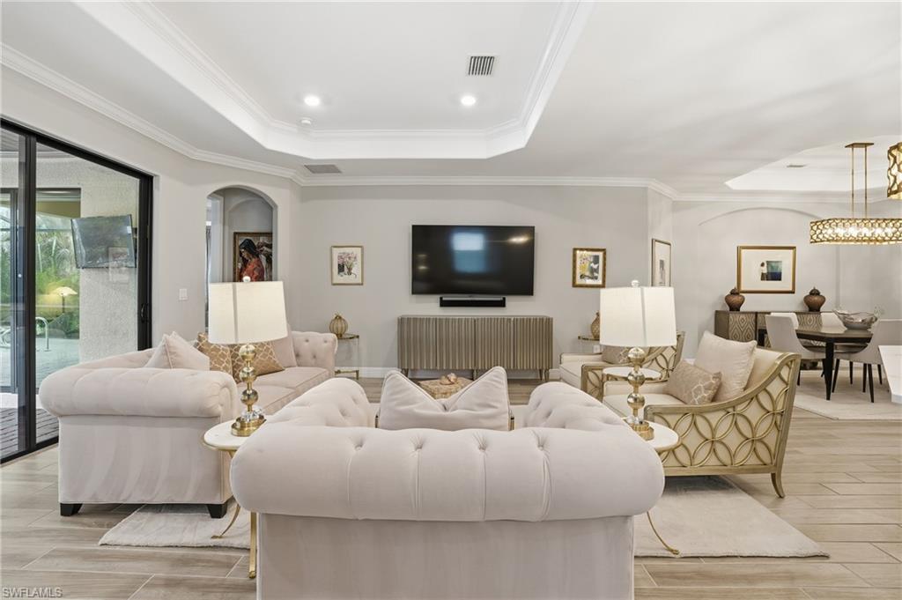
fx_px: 401
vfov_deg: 73.7
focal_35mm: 16
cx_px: 451
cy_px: 300
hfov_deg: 96.8
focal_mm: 16
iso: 400
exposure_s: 1/40
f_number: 9
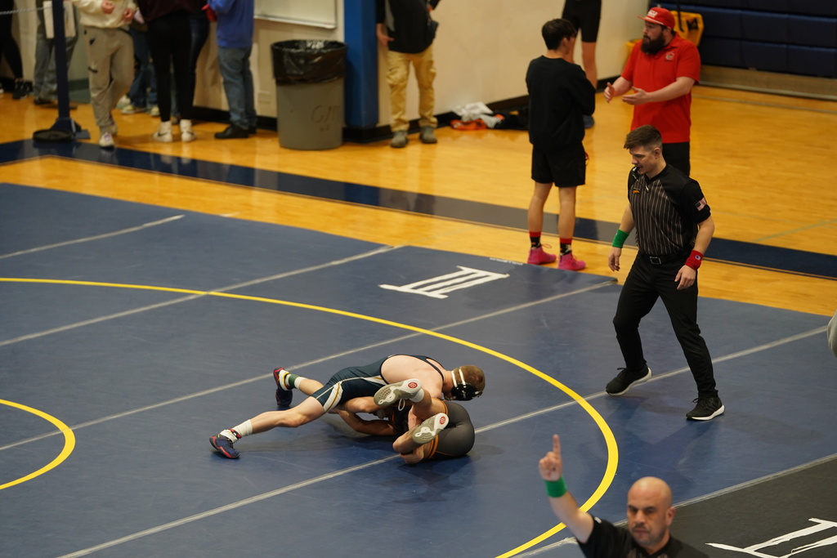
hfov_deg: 10.3
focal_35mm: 200
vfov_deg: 6.9
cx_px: 418
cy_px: 279
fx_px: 4650
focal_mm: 200
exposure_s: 1/250
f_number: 3.2
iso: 1600
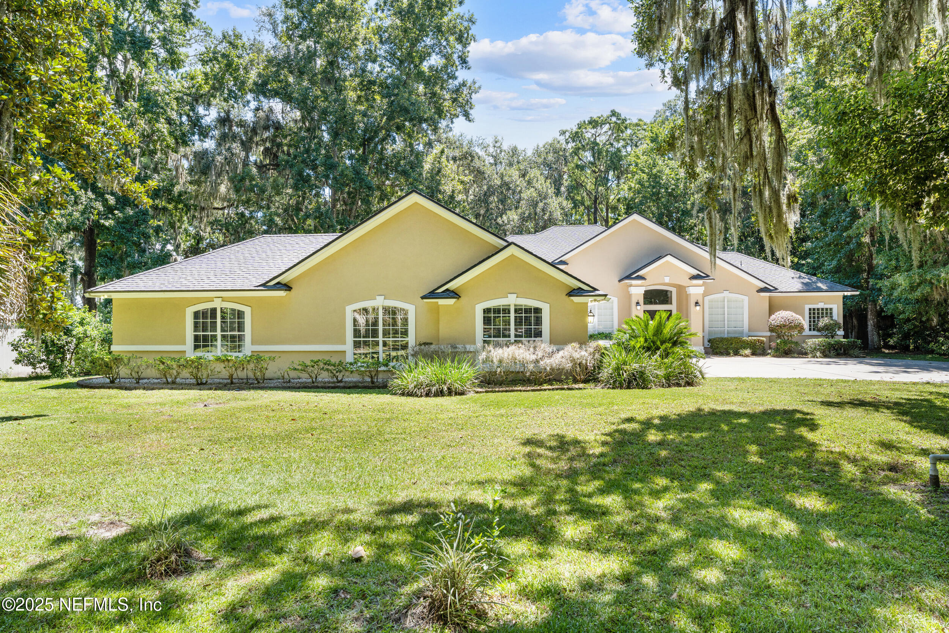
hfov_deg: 83.1
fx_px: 535
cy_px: 316
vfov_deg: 61.2
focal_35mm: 20
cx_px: 474
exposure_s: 1/30
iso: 250
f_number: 9
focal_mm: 20.3
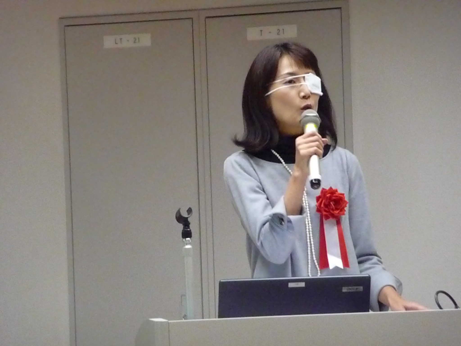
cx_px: 230
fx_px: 3729
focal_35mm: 280
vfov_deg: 5.3
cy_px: 173
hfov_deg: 7.1
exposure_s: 1/50
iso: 3200
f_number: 4.9
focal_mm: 47
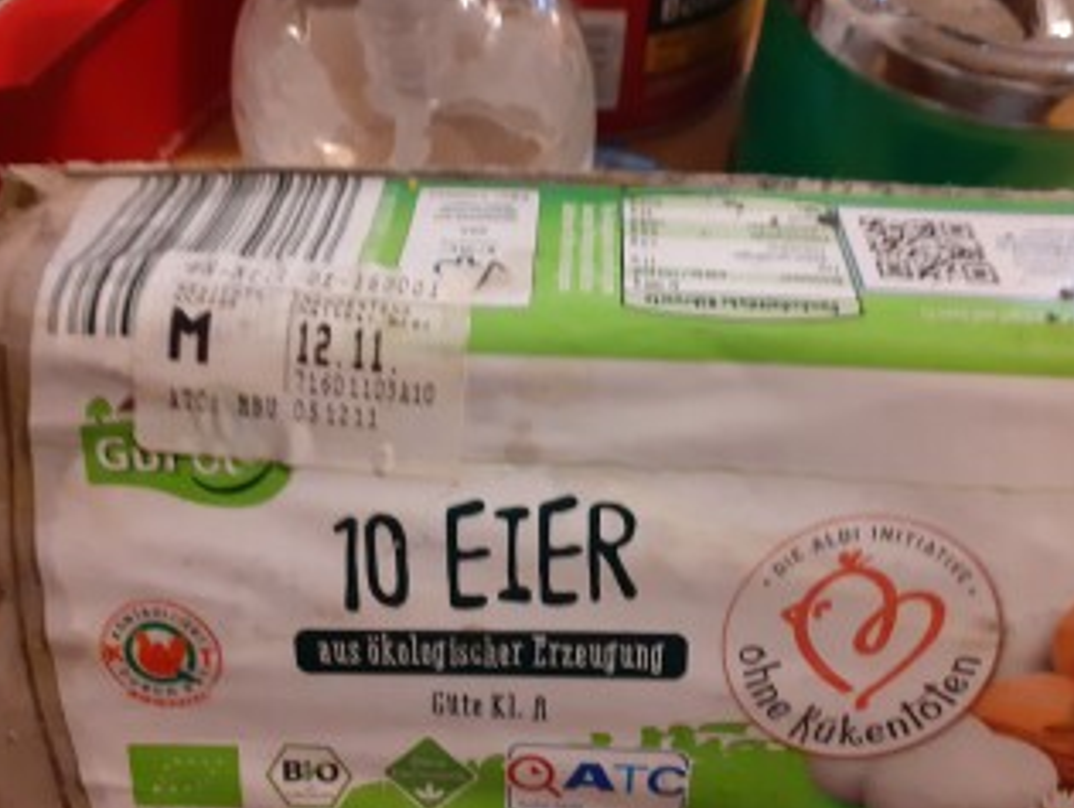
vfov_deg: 46.9
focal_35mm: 30
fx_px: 932
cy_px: 411
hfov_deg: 59.9
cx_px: 556
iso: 400
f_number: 1.9
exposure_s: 1/25
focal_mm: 3.6
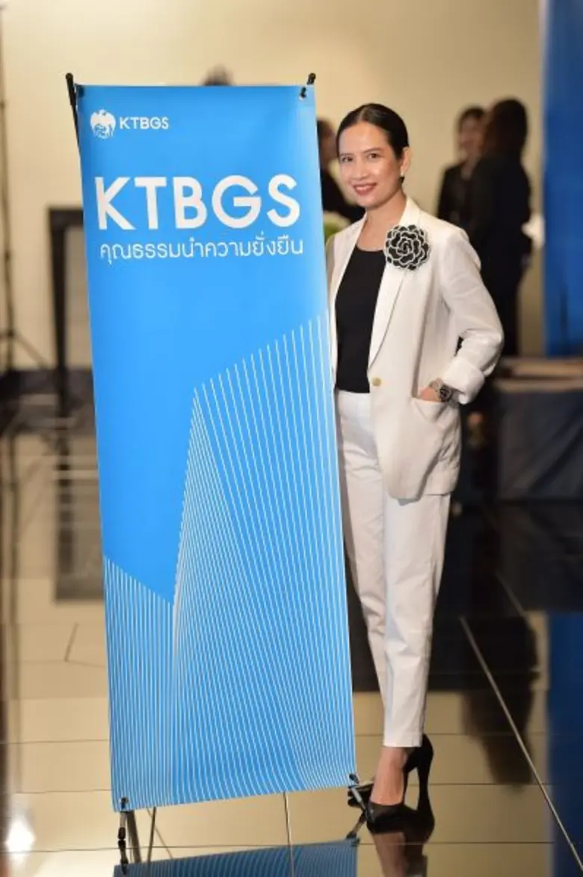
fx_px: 3163
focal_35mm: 130
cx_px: 292
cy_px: 438
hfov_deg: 10.5
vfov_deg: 15.8
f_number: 2.8
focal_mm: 130
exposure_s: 1/160
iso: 1000
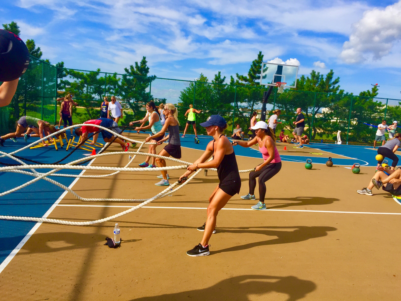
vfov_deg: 48.2
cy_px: 150
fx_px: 336
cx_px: 200
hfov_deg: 61.7
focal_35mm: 29
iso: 32
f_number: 2.2
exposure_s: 1/2639
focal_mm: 4.15
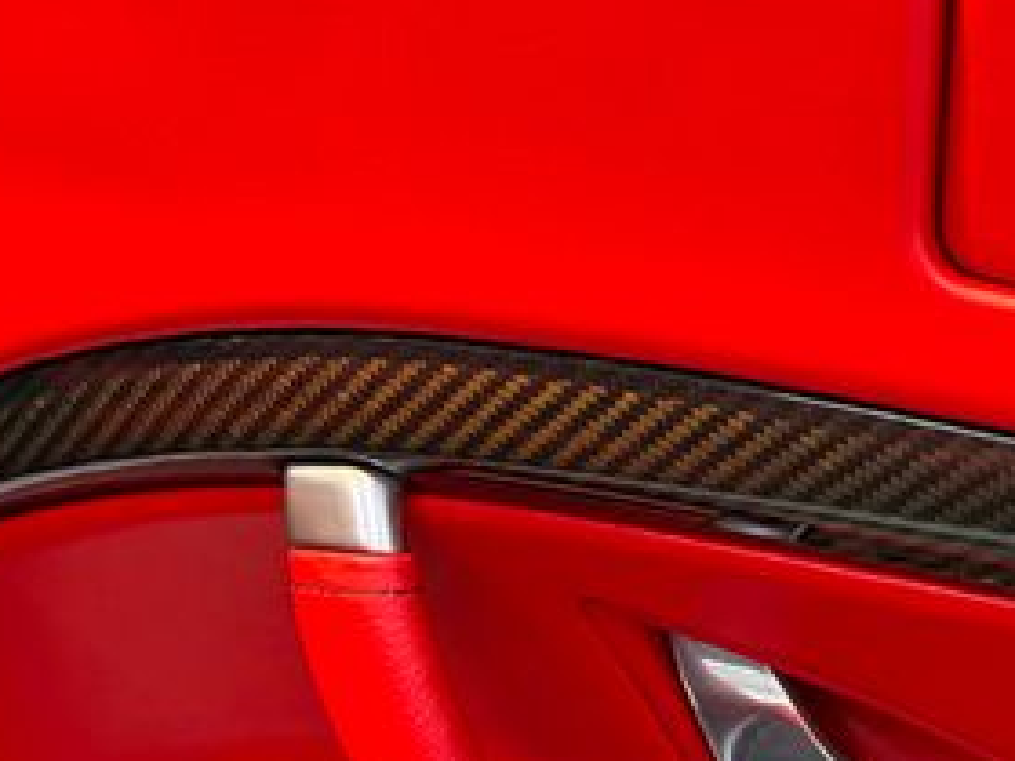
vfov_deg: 24.9
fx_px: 1612
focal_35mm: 55
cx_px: 819
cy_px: 816
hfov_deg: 33.9
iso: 400
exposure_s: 1/60
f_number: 1.78
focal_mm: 6.76
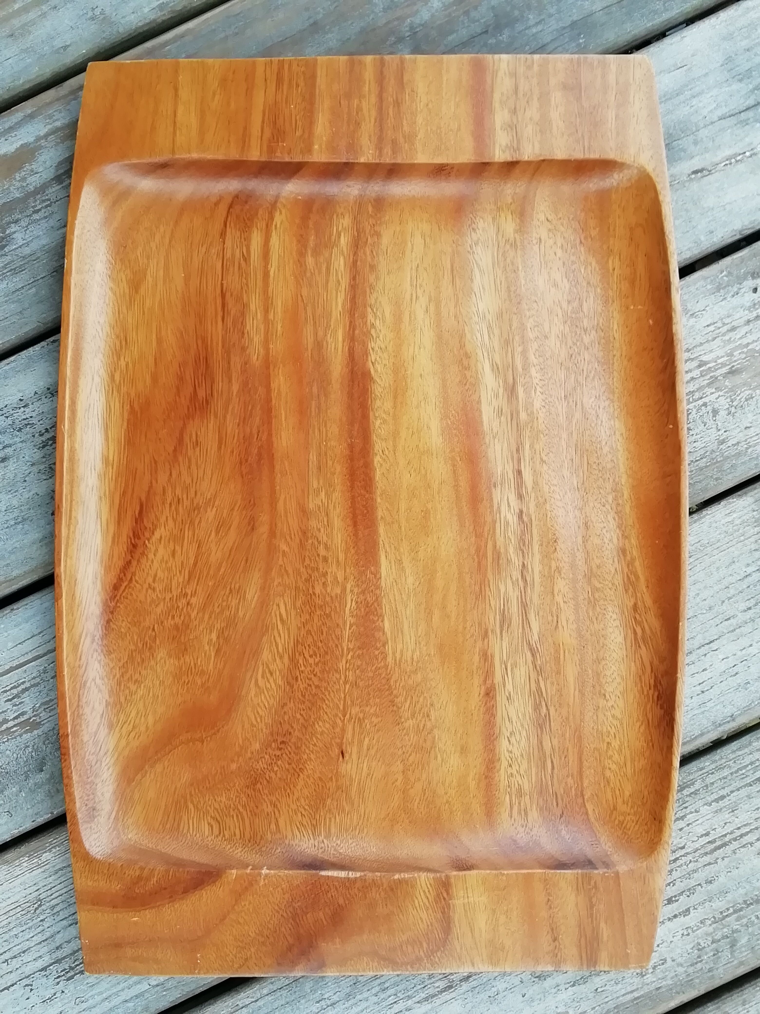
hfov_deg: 32.2
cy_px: 507
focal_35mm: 45
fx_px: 1317
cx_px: 380
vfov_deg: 42.1
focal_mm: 3.21
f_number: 2.2
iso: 64
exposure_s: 1/100
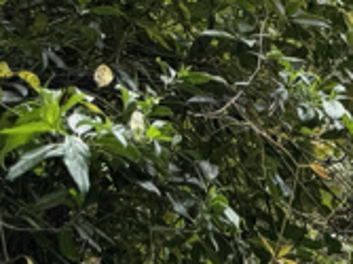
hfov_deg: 10.7
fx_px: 1498
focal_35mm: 147
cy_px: 135
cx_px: 945
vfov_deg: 10.1
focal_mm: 6.76
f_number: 1.78
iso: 80
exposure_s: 1/966
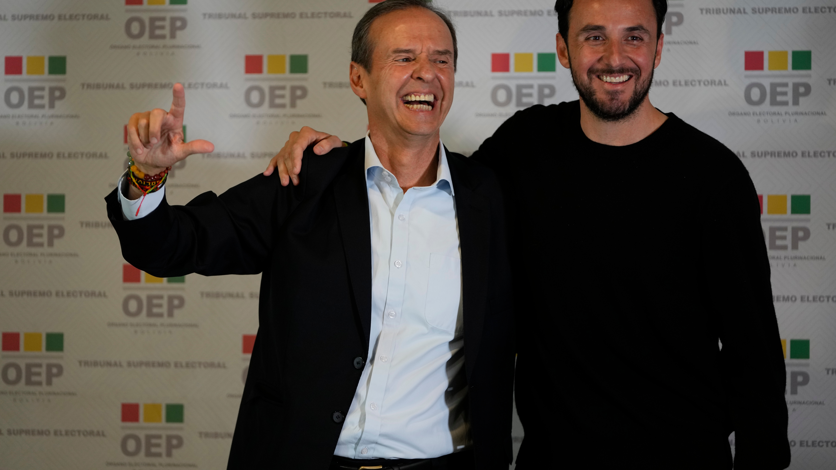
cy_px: 190
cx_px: 419
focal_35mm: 159
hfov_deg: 13.5
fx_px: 3525
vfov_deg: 7.6
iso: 1000
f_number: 2.8
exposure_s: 1/250
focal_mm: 151
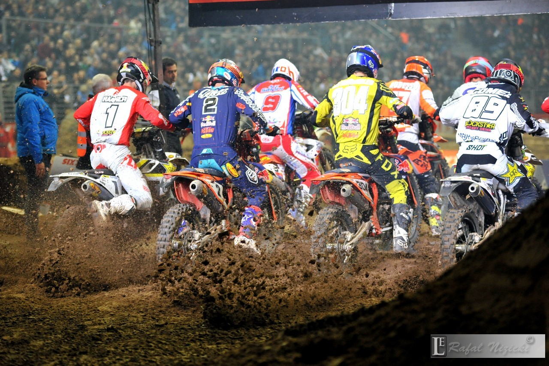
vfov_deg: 12.2
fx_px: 1708
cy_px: 183
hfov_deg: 18.3
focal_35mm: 112
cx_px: 274
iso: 3200
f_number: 2.8
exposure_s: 1/1250
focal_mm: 112
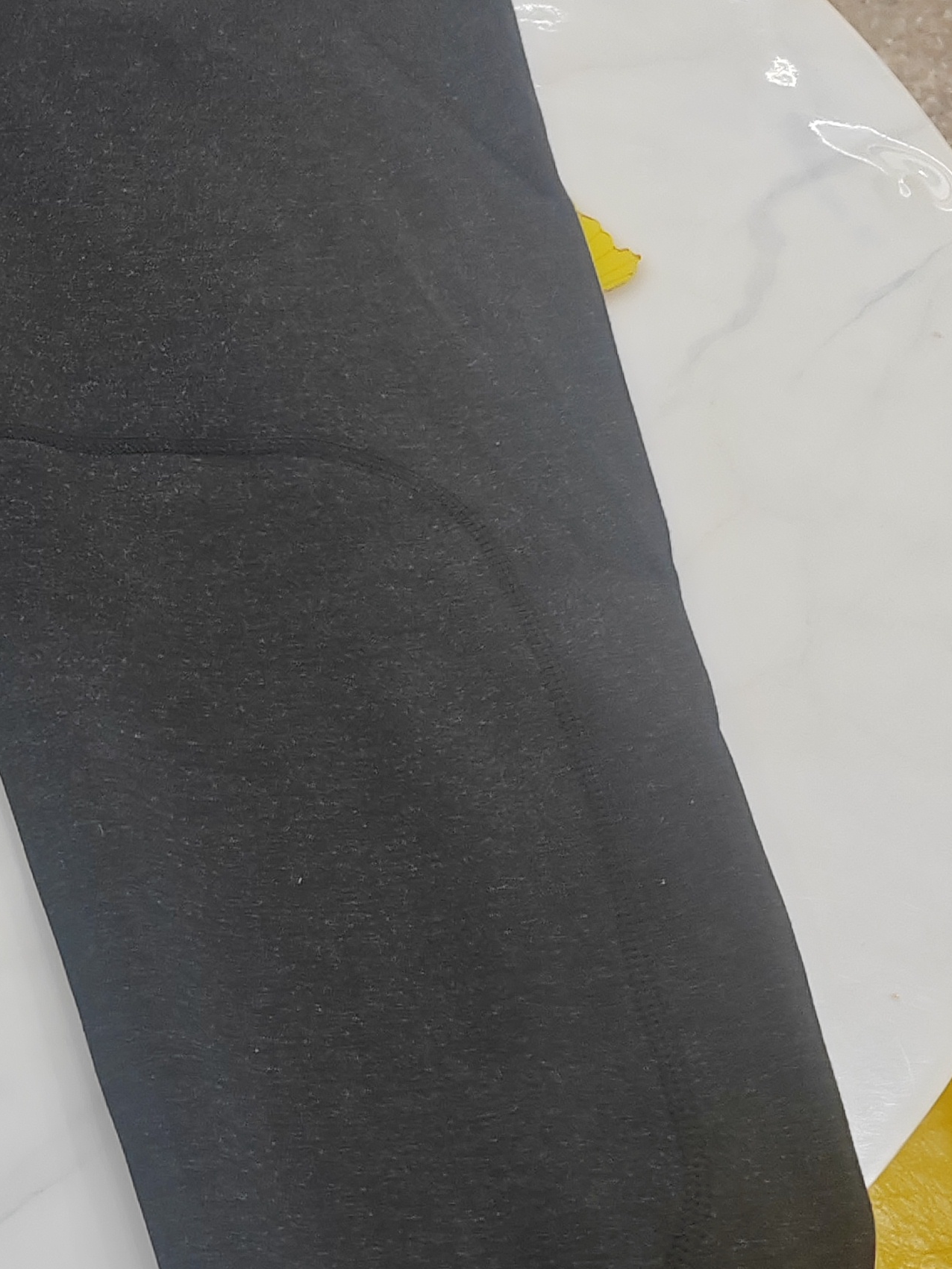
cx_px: -141
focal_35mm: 65
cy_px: 931
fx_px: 2383
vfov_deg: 29.4
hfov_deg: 21.3
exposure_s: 1/100
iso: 500
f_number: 1.9
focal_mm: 5.52
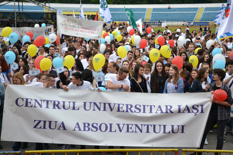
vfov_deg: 17.9
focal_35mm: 76
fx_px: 492
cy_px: 78
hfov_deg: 26.7
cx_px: 118
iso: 1600
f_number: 4.8
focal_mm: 50
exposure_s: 1/2000
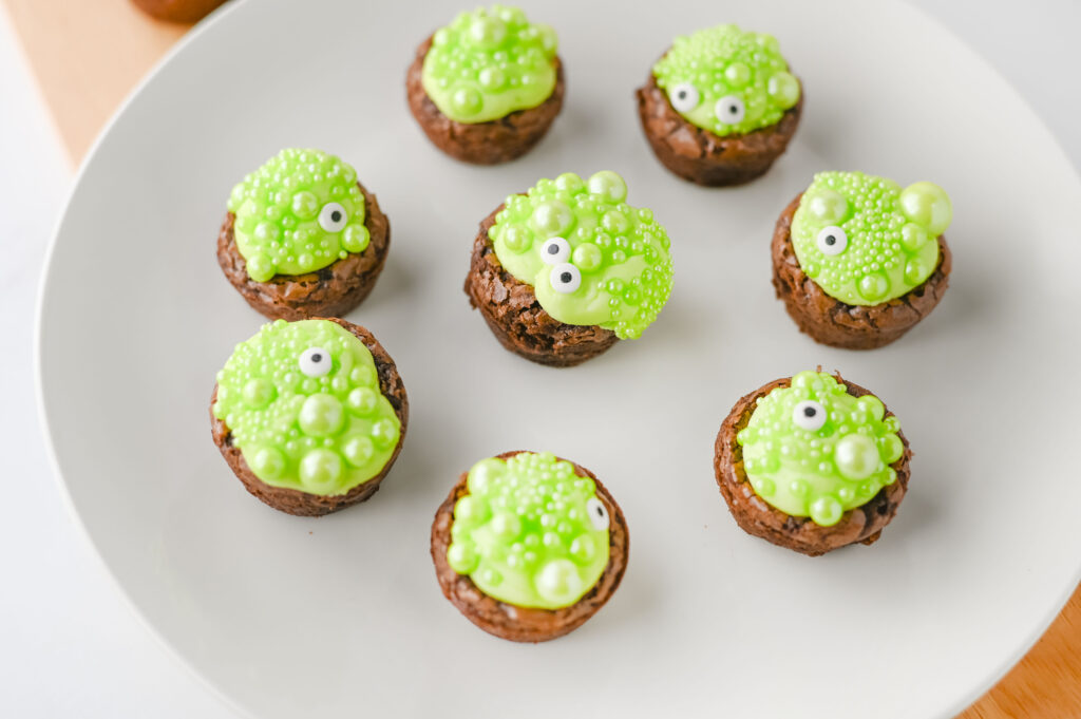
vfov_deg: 26.9
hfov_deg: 39.6
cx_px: 540
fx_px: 1500
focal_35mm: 50
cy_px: 360
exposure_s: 1/160
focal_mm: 50
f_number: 3.5
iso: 140
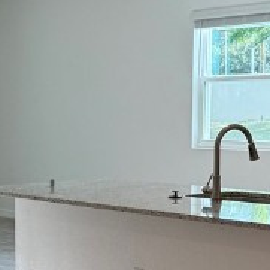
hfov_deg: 14.2
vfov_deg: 14.3
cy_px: 258
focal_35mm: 120
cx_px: -25
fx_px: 1059
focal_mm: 6.76
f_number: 1.78
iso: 100
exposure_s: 1/212
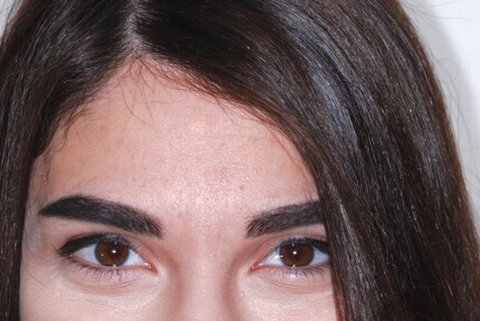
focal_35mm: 331
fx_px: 4418
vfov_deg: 4.2
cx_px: 250
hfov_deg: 6.2
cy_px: 277
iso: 100
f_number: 8
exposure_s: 1/125
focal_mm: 105
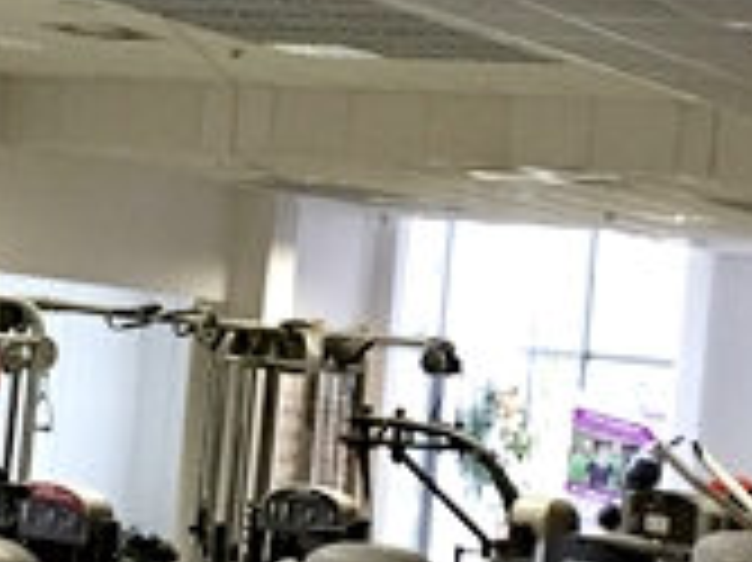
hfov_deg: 15.1
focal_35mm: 130
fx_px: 2822
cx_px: 158
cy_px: 205
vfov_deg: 11.4
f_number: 2.2
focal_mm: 4.15
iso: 200
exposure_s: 1/33
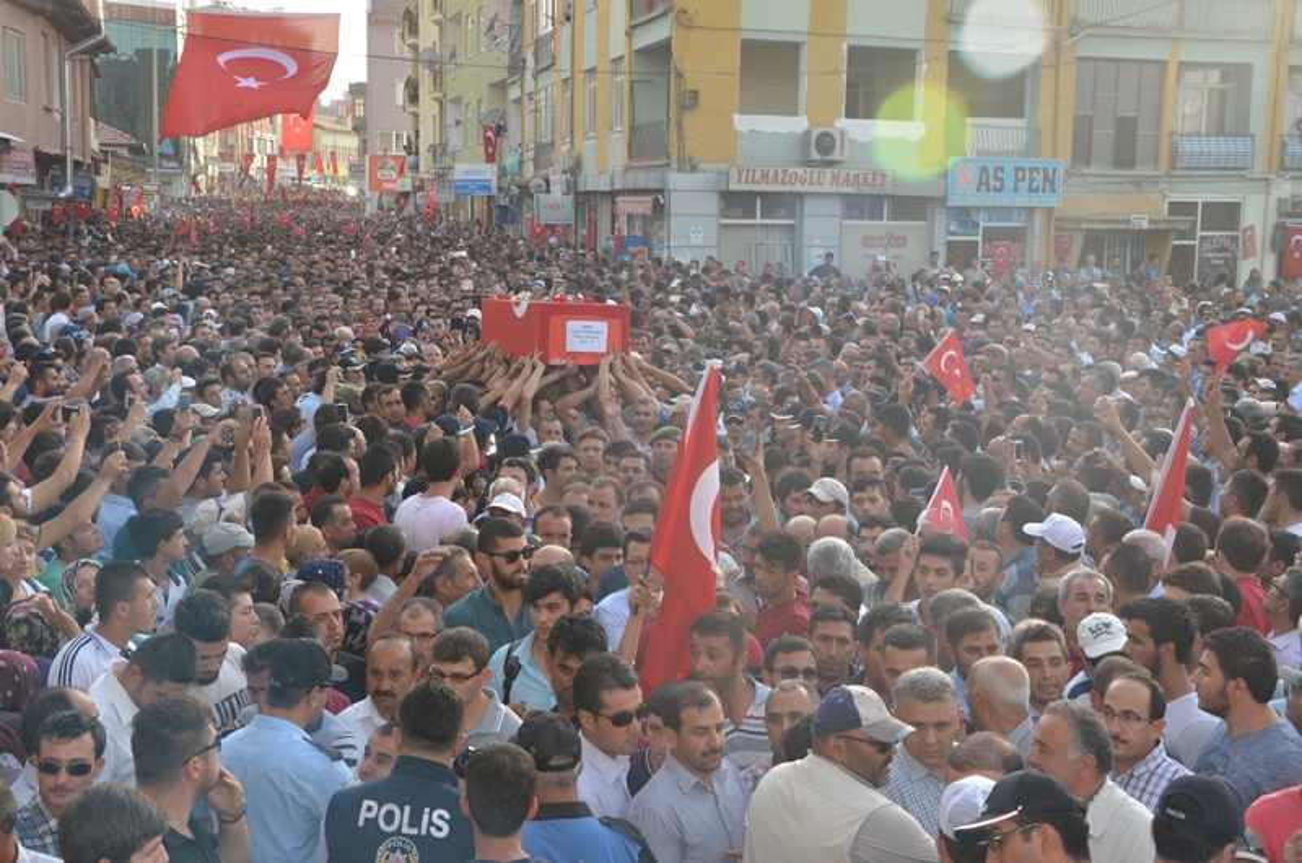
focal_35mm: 60
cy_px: 432
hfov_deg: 33.5
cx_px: 651
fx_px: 2166
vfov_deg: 22.5
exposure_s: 1/250
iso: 400
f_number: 8
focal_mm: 40
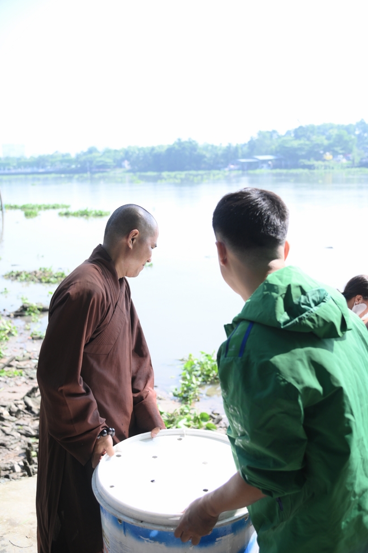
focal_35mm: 38
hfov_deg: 35.0
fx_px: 583
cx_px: 184
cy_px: 276
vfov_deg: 50.7
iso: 500
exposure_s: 1/1000
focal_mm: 38
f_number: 4
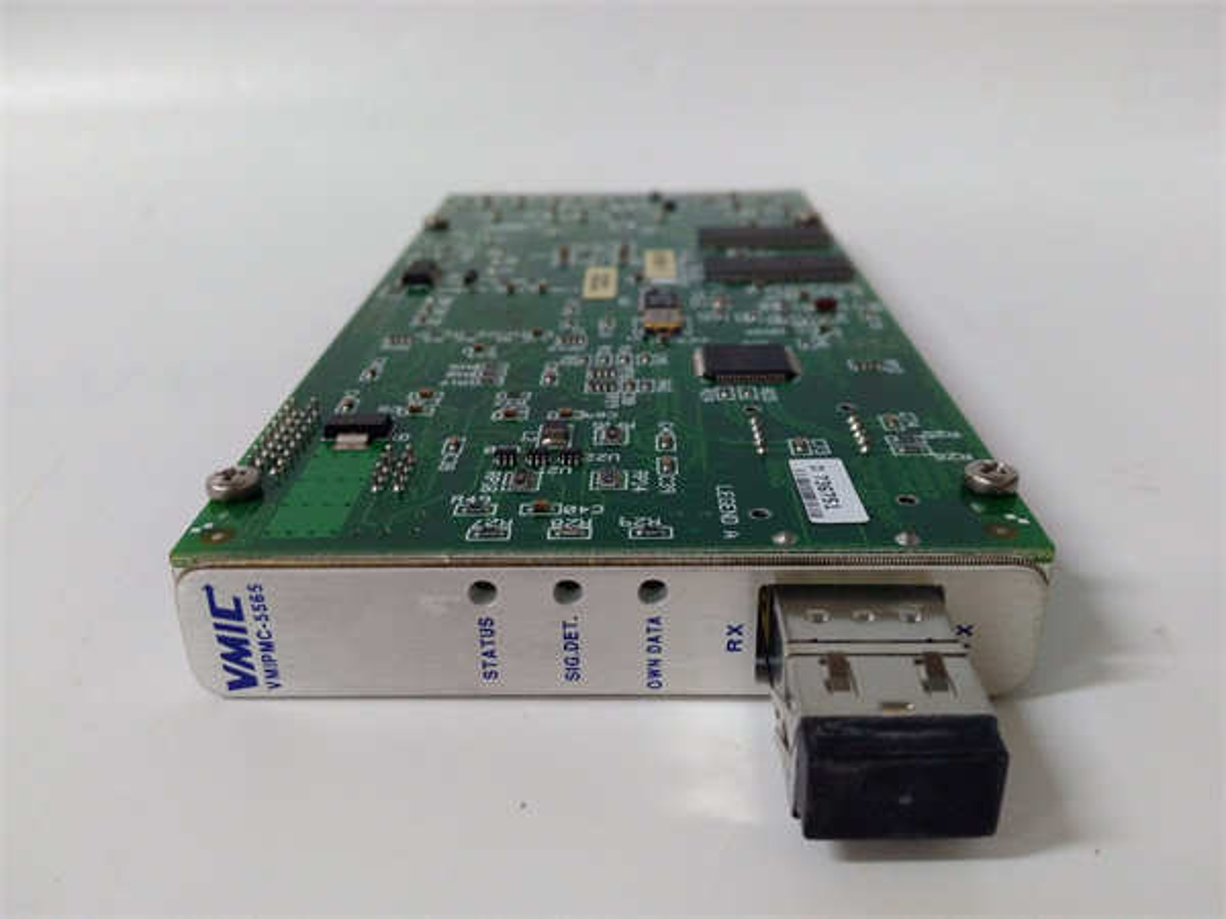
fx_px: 956
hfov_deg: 65.3
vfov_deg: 51.4
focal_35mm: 27
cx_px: 613
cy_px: 460
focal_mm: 3.79
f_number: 2
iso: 384
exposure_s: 1/33
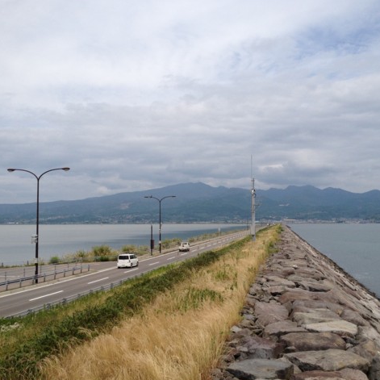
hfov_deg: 40.0
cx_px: 204
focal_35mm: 42
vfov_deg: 40.0
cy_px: 193
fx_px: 522
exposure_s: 1/3953
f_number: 2.4
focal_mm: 4.28
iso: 64
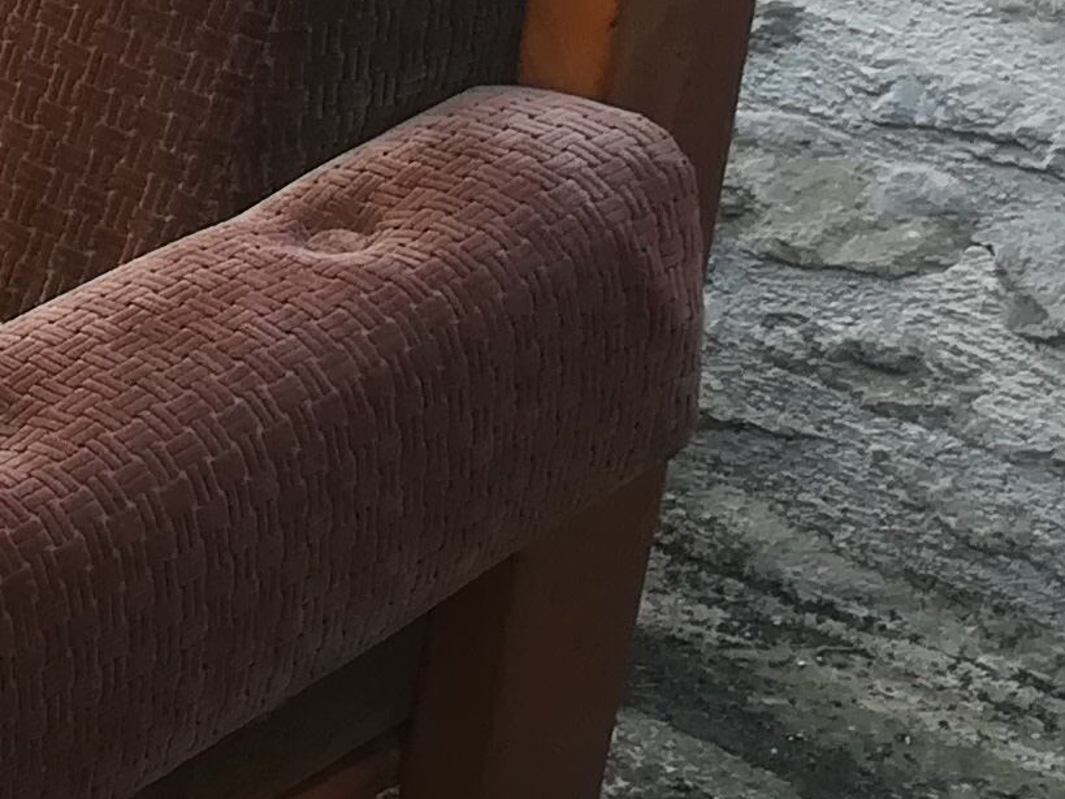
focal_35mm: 126
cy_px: 376
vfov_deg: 11.8
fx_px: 3876
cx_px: -655
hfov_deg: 14.3
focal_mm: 3.83
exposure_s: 1/50
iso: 64
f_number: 2.2
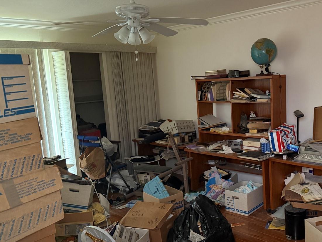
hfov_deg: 51.6
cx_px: 215
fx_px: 326
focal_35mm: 35
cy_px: 134
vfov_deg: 40.7
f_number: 1.78
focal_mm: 6.76
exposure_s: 1/40
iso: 1000
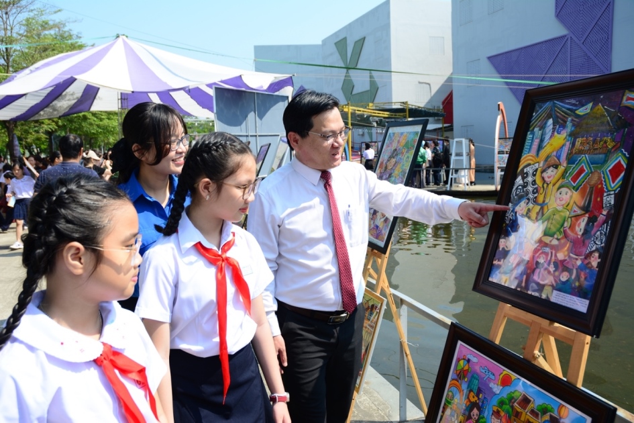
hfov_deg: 53.1
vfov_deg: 36.9
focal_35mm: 36
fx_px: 634
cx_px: 317
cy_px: 212
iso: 100
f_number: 5
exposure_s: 1/320
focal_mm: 24
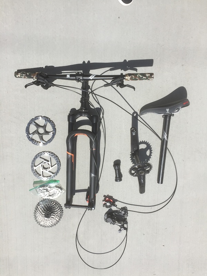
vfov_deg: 61.7
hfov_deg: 48.2
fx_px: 231
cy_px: 138
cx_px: 104
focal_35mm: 29
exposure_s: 1/3597
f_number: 2.2
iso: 32
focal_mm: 4.15
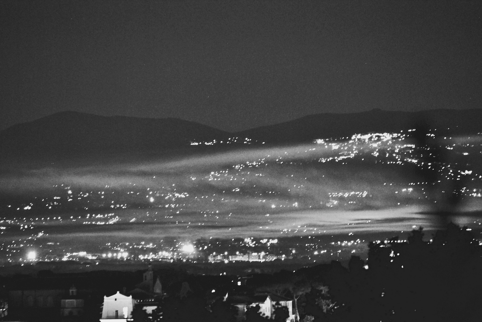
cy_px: 161
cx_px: 241
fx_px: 5025
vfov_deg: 3.7
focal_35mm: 375
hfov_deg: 5.5
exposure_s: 3
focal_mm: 250
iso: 1600
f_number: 6.3
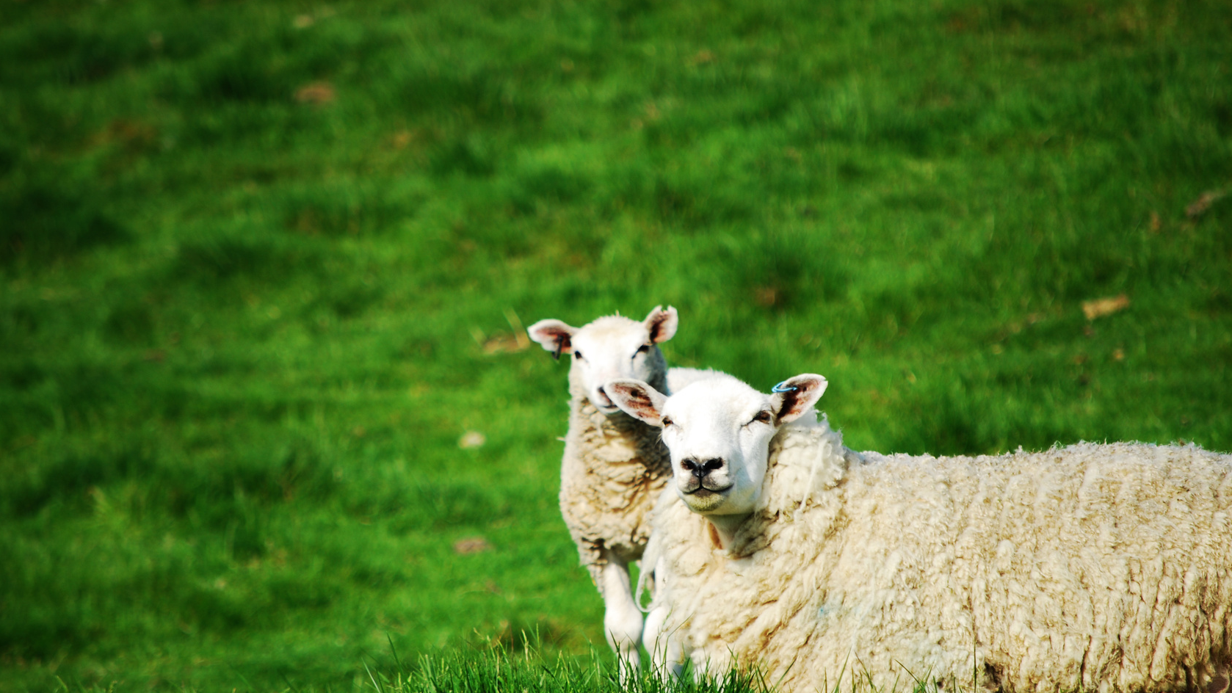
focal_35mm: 316
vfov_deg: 3.8
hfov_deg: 6.8
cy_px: 404
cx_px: 617
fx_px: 10323
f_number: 6.3
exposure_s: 1/200
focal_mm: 200
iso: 100
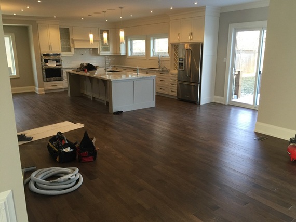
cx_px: 148
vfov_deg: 48.2
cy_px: 111
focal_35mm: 29
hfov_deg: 61.7
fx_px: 248
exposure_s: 1/30
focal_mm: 4.15
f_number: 2.2
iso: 40
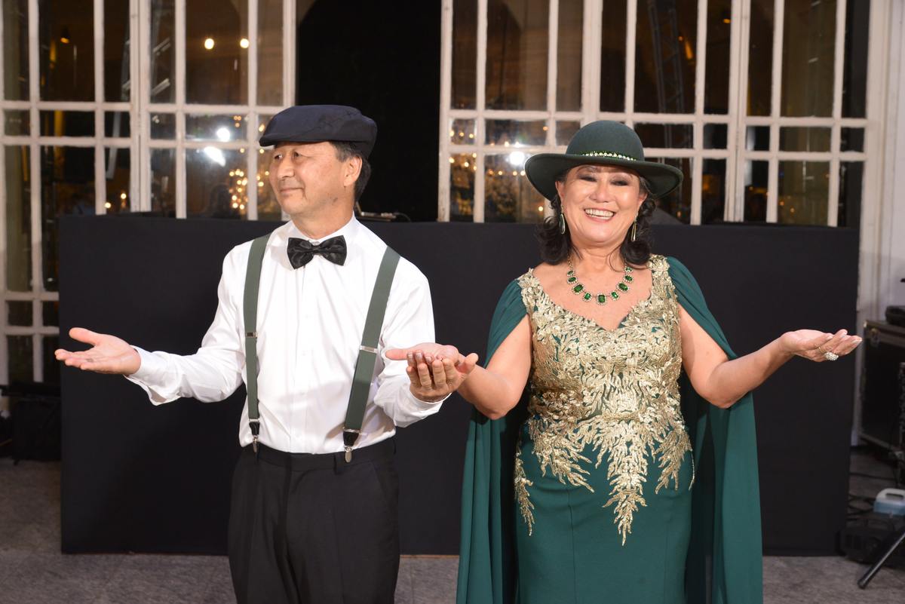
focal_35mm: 50
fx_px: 1257
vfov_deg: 27.0
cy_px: 302
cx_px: 452
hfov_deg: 39.6
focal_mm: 50
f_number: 7.1
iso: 2200
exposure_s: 1/40
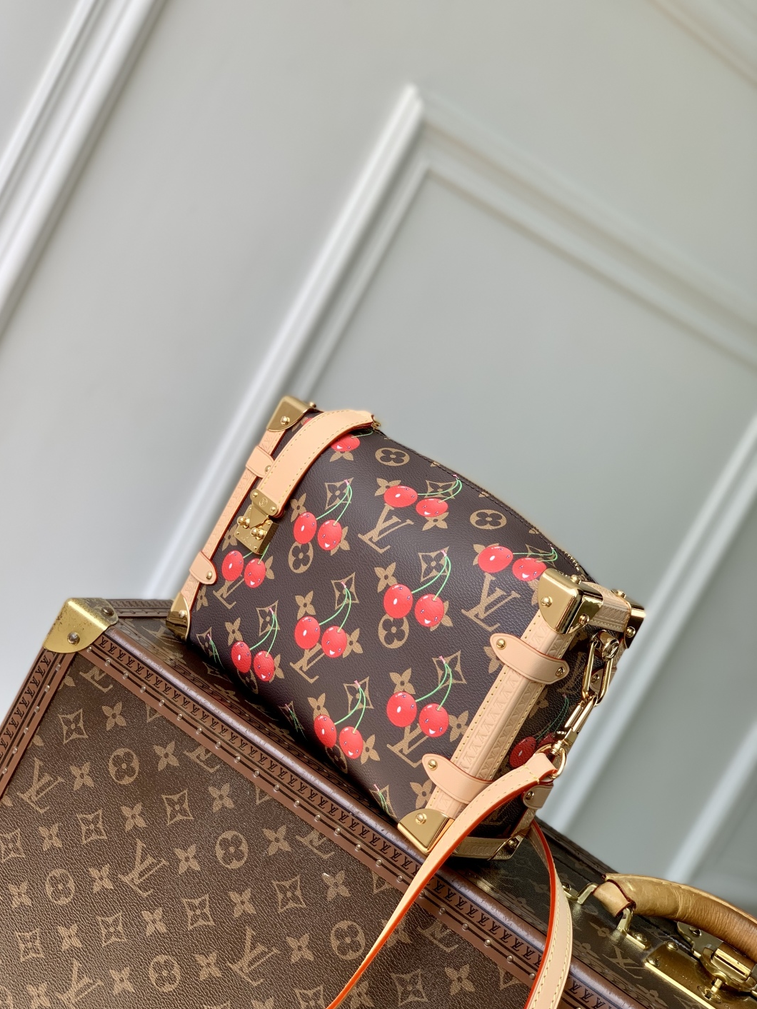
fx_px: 1545
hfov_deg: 27.5
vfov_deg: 36.2
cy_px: 513
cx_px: 373
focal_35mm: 53
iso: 16
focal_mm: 6
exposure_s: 1/141
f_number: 2.4
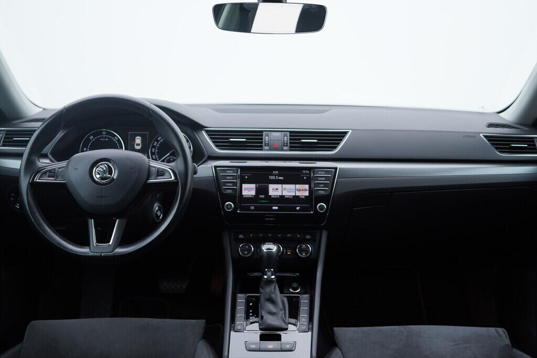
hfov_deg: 53.1
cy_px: 179
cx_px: 268
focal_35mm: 36
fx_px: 537
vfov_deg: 36.9
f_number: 3.2
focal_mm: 24
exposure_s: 1/50
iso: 125
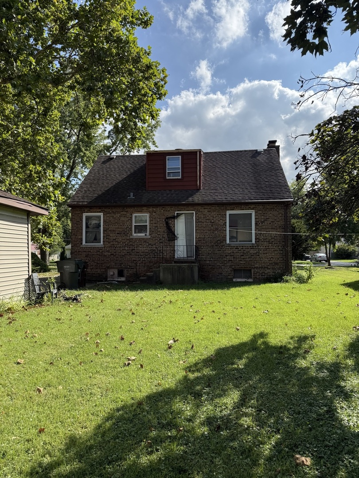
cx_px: 180
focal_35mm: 24
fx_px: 332
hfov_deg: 56.8
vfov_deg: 71.6
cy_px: 239
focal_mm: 6.76
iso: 80
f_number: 1.78
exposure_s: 1/3145
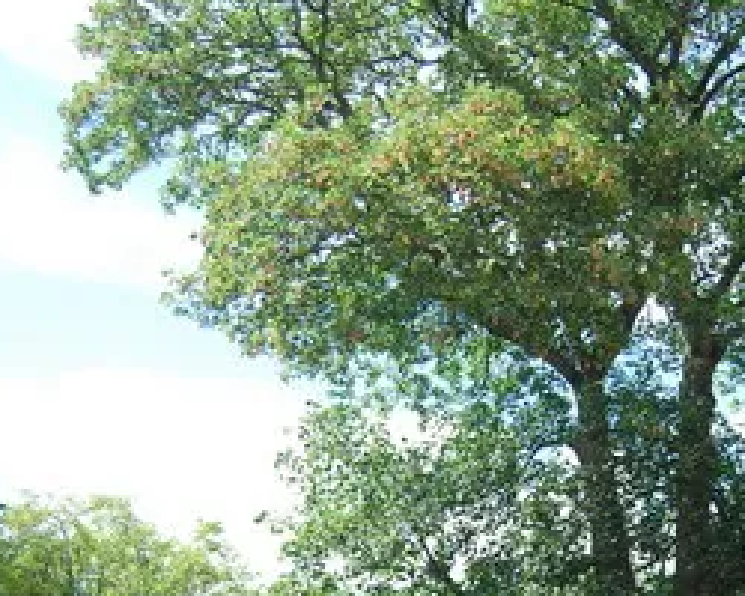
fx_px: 1433
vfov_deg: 22.5
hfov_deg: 28.9
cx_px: 513
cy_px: 614
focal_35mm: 65
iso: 200
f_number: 3.5
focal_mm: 18
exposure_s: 1/800
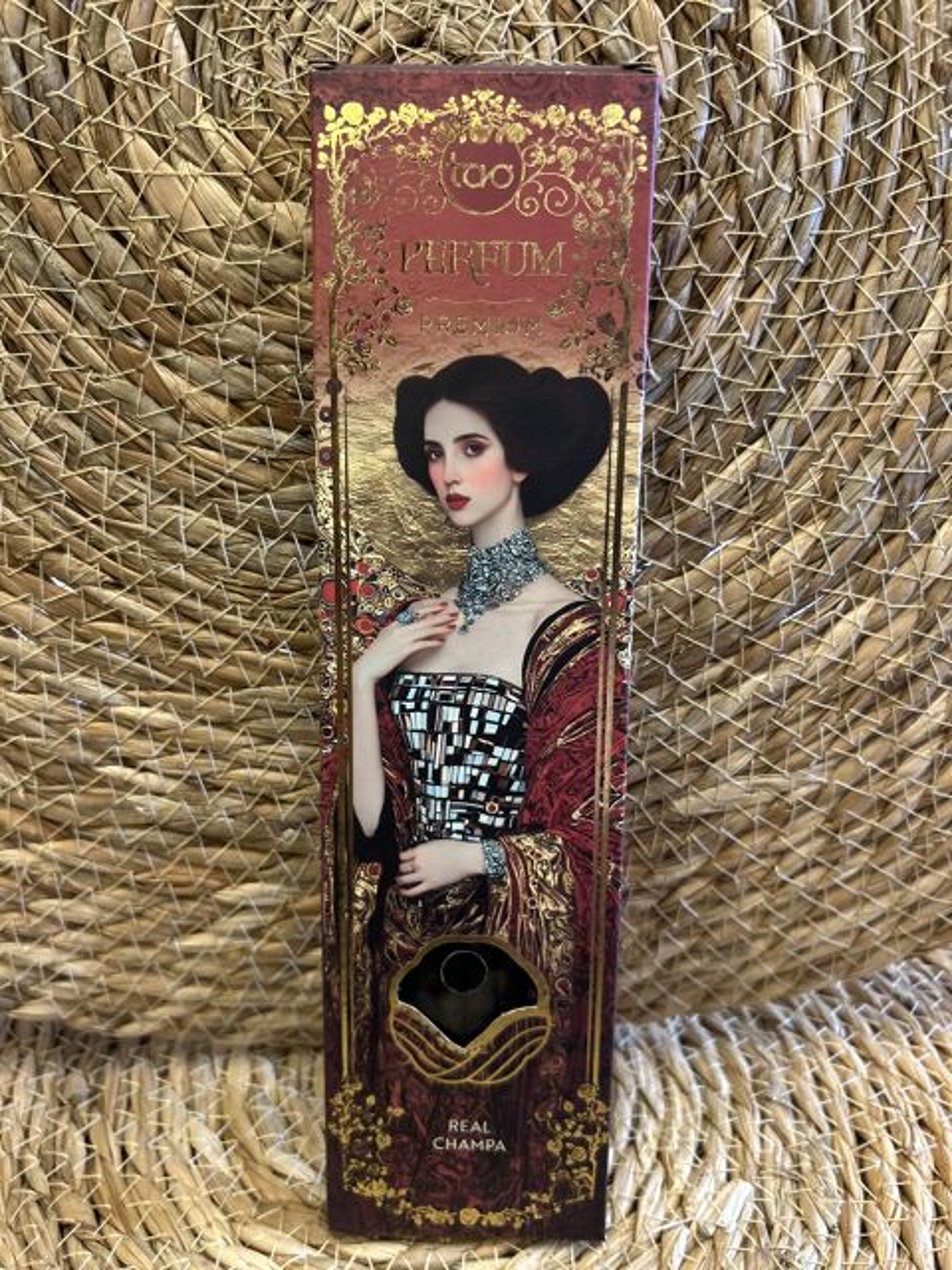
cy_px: 635
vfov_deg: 67.3
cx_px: 476
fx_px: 953
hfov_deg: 53.1
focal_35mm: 26
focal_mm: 5.7
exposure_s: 1/50
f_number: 1.5
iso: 160
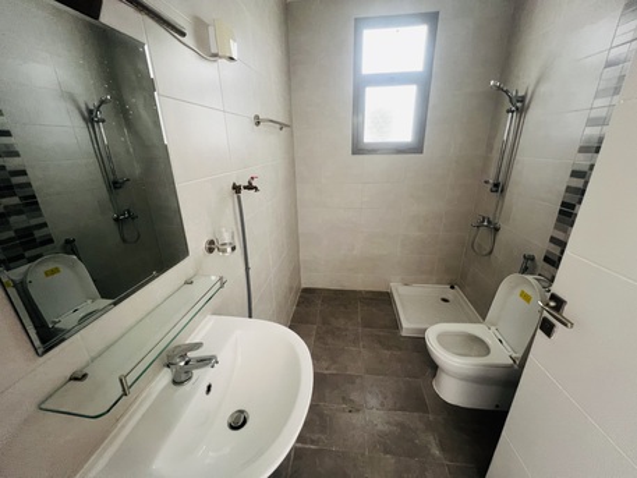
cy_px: 239
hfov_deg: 106.2
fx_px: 239
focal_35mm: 13
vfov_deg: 89.9
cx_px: 318
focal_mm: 1.57
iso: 320
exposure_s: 1/18
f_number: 1.8
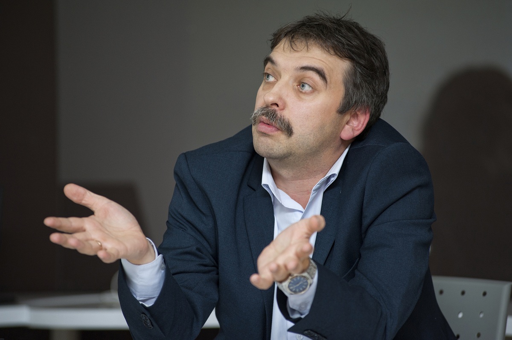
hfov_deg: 10.3
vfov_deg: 6.9
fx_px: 2842
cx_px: 256
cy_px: 170
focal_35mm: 200
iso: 1250
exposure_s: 1/250
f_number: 4
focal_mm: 200
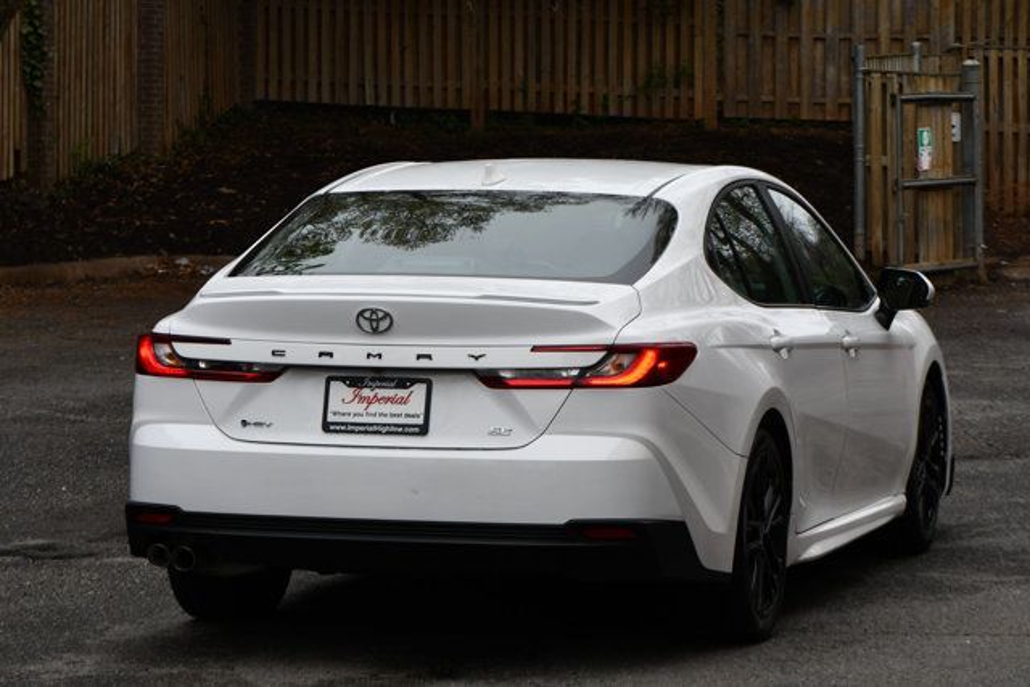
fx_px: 3634
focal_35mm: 127
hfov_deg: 16.1
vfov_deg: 10.8
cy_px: 344
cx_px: 515
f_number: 6.3
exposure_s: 1/250
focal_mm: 85
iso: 200
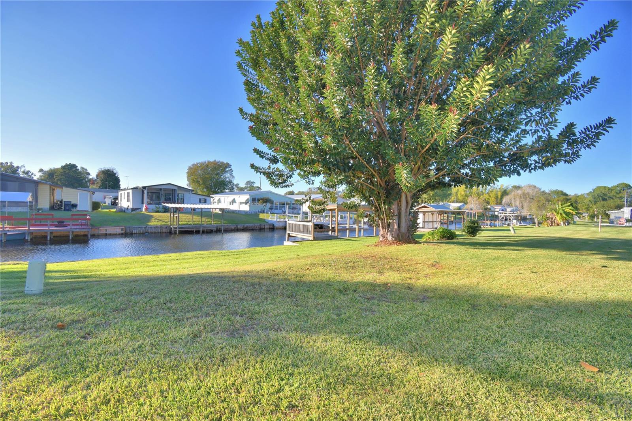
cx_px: 316
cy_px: 210
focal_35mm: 15
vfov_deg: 77.3
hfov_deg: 100.4
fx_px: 263
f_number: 7.1
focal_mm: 10
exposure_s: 1/250
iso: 100
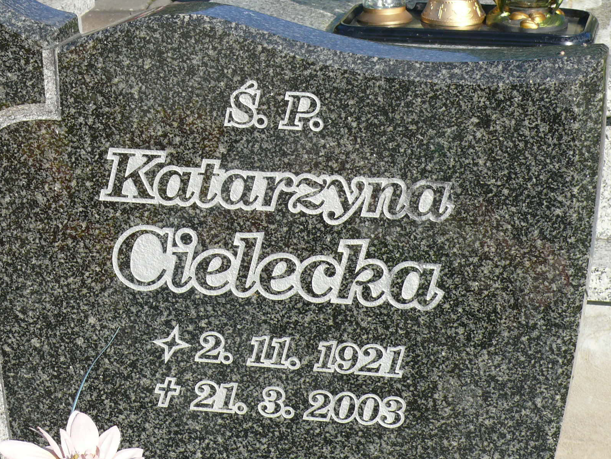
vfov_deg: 13.6
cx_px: 307
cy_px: 228
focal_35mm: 109
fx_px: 1924
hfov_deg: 18.0
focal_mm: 13.8
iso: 100
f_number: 5.6
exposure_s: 1/320
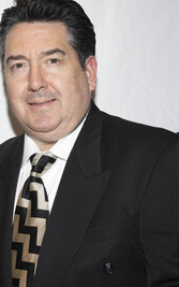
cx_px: -9
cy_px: 143
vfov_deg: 21.2
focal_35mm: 98
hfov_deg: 13.1
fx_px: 765
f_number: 5.6
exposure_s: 1/200
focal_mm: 57
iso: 800
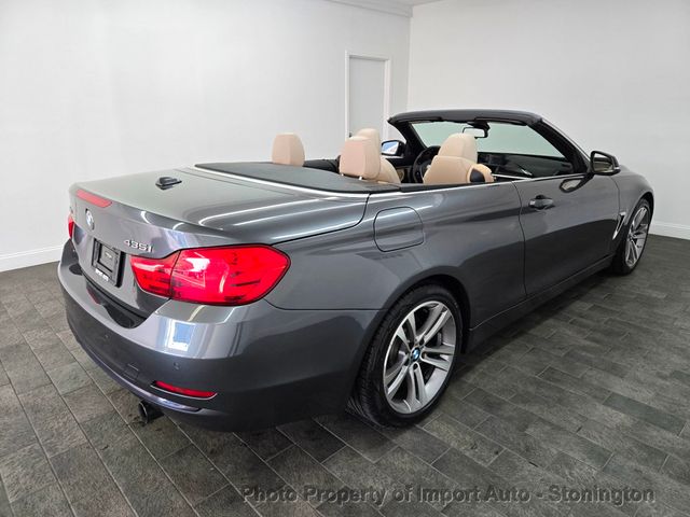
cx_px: 345
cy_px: 258
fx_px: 458
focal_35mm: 23
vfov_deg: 58.9
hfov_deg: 73.9
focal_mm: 5.4
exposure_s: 1/120
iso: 125
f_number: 1.8
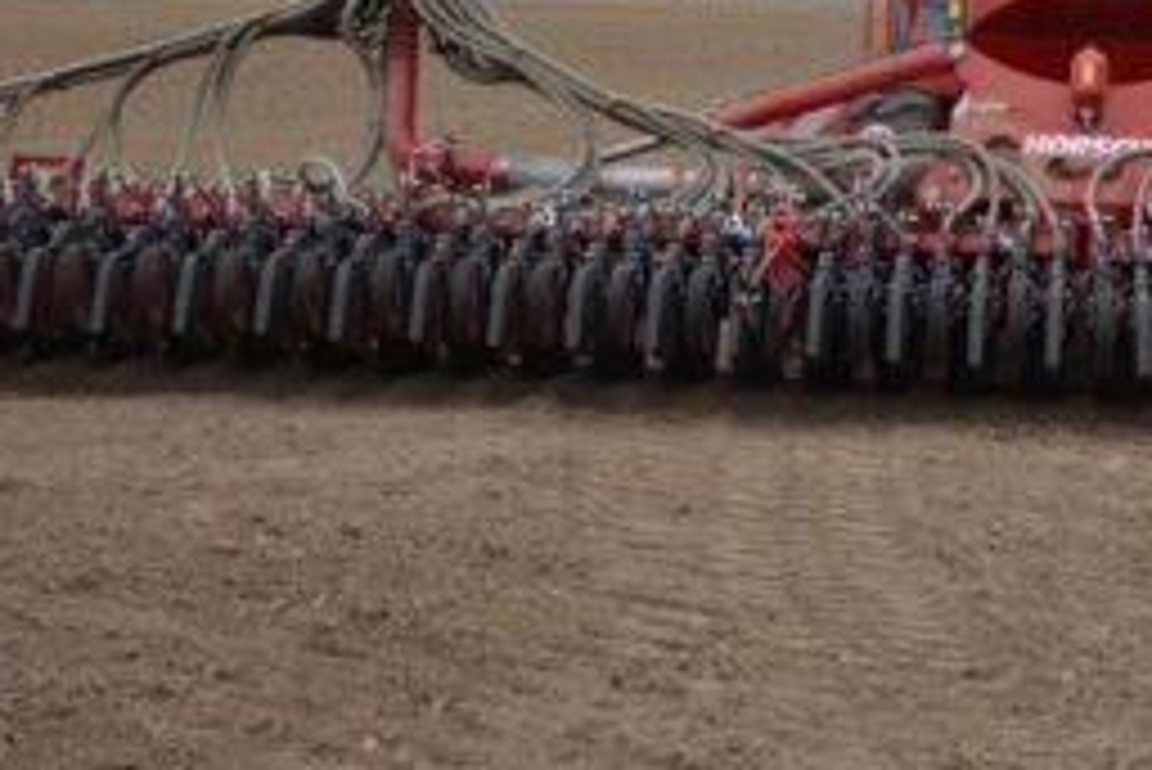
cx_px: 1089
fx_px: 3277
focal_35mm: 102
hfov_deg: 19.5
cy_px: -122
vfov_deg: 13.1
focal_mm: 25
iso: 400
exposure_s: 1/1000
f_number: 4.5
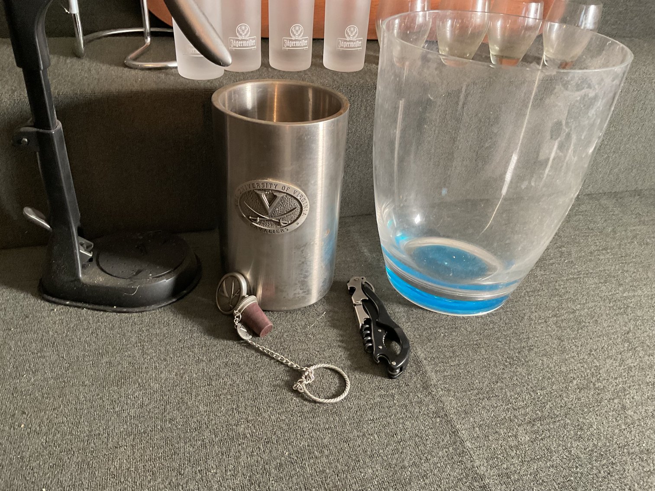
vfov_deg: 48.2
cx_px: 328
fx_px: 549
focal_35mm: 29
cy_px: 246
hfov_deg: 61.7
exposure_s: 1/60
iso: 250
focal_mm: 3
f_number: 1.8
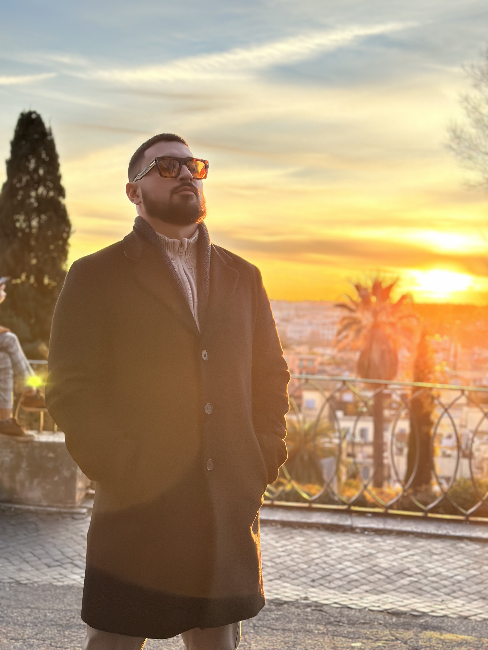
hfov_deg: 30.3
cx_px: 244
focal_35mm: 48
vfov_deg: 39.7
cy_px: 325
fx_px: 902
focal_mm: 6.86
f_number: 1.78
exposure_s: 1/1376
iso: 80
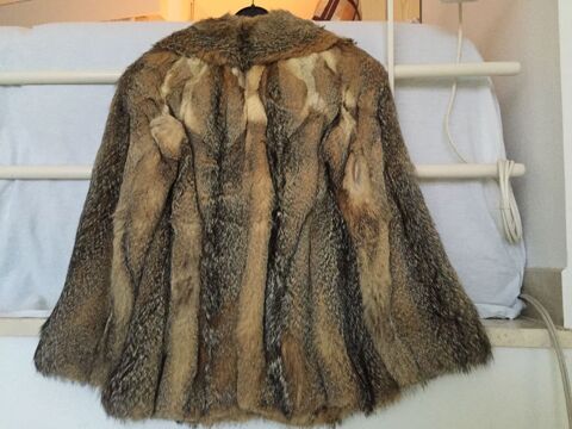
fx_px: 479
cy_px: 214
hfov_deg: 61.7
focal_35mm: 29
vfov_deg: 48.2
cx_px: 286
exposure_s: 1/17
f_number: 2.2
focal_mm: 4.15
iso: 500
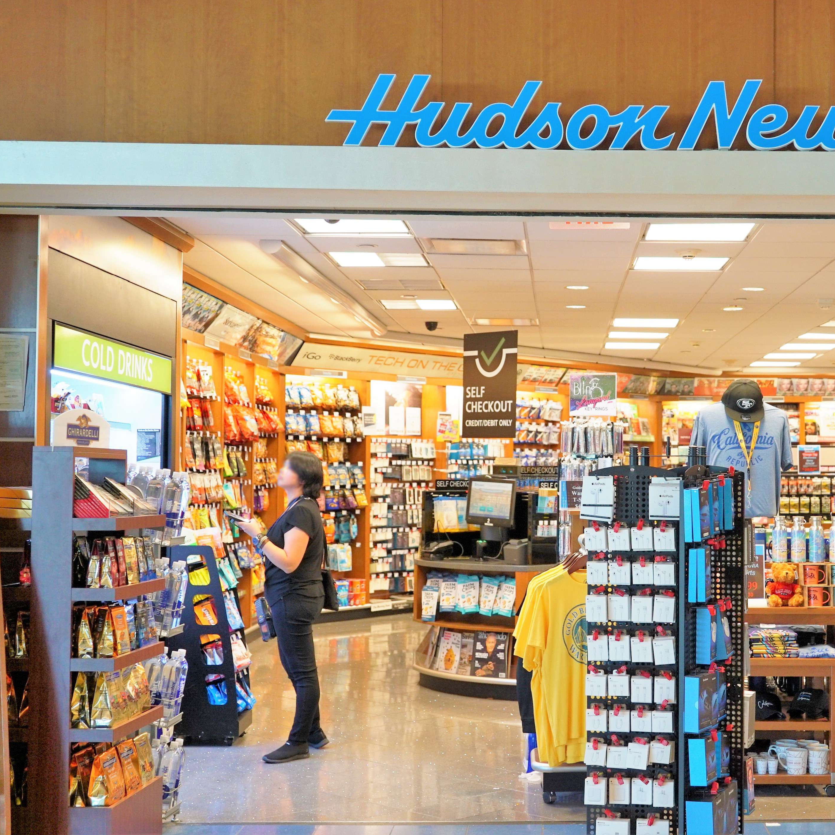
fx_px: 1365
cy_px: 415
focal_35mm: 50
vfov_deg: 34.0
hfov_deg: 33.4
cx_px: 623
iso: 800
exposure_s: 1/160
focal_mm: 39
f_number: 4
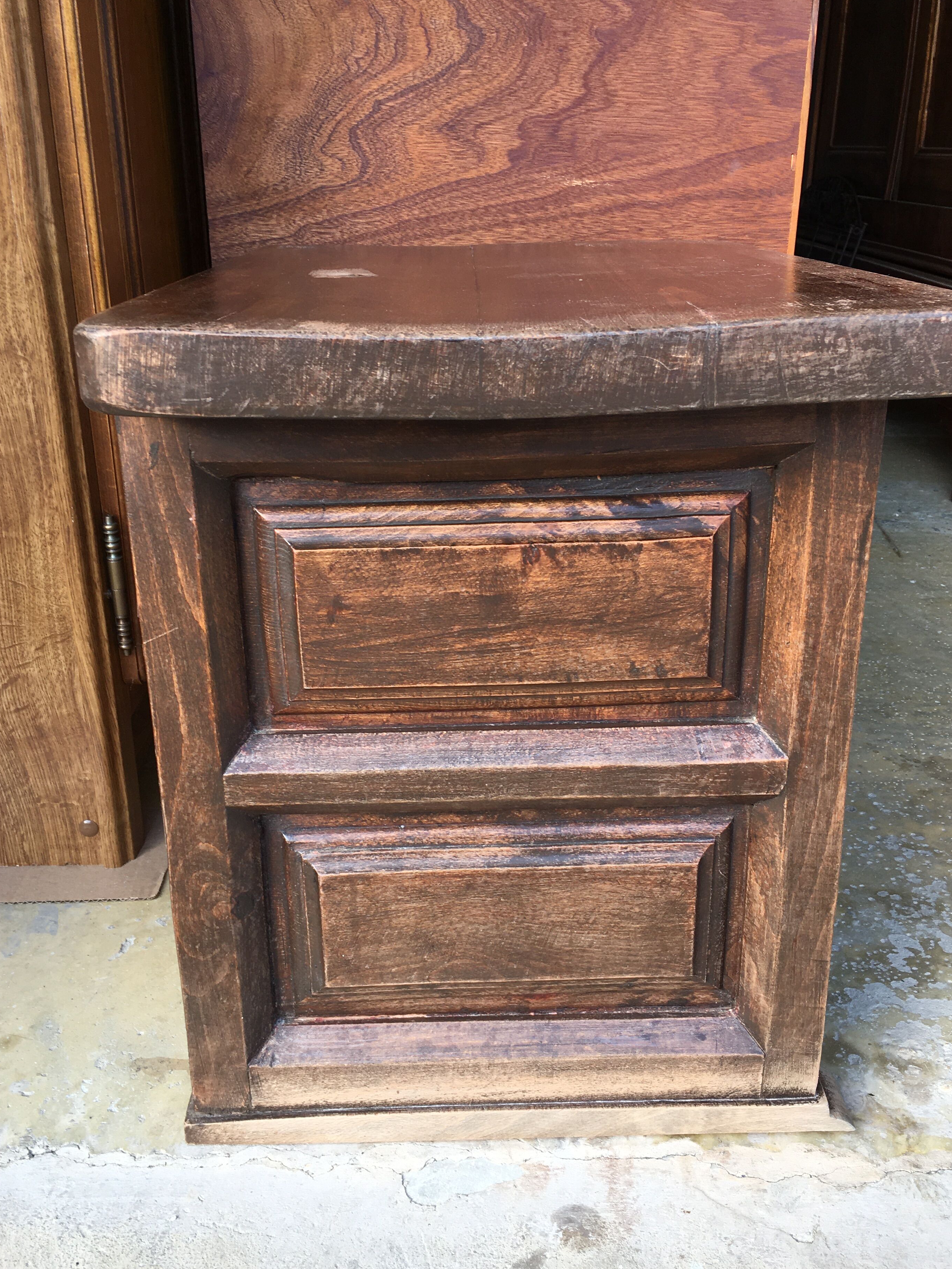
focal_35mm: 32
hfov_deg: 44.2
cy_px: 635
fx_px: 1173
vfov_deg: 56.8
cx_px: 482
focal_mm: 4.15
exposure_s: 1/143
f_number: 2.2
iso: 25
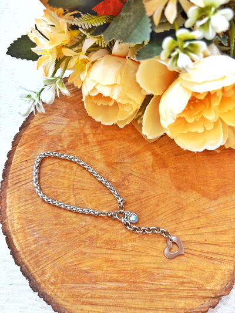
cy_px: 156
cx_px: 118
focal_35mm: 26
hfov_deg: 53.1
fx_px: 235
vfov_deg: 67.3
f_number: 1.6
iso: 80
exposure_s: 1/50
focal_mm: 5.96
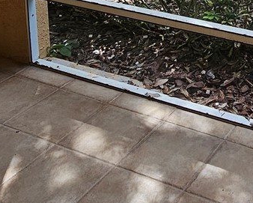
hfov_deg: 28.8
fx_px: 450
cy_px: -115
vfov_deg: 20.9
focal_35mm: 60
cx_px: 270
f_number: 2.2
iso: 50
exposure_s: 1/190
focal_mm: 2.2
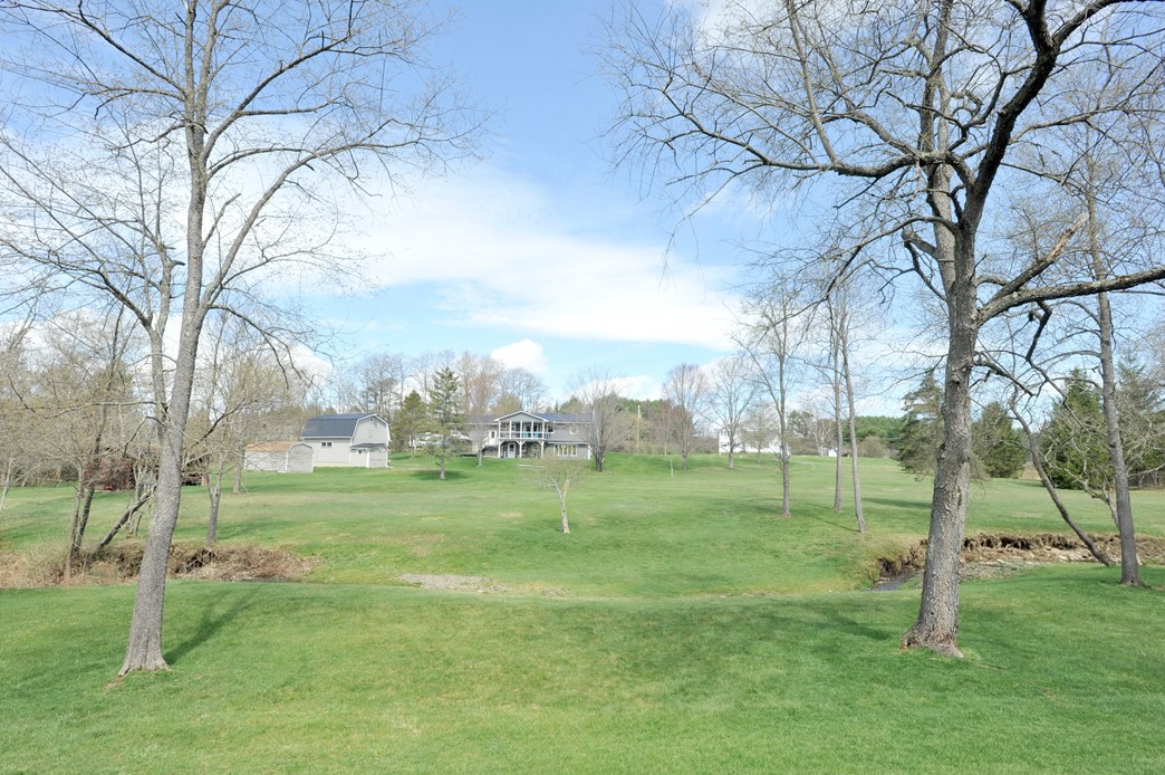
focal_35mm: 25
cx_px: 572
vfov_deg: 51.2
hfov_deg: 71.6
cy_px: 389
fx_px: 808
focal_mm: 24
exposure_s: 1/160
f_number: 11
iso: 400
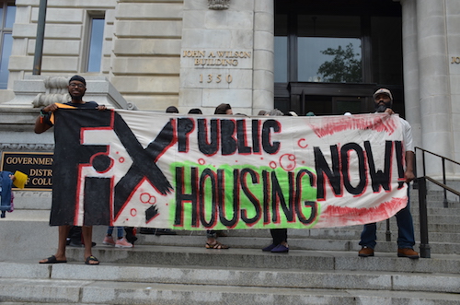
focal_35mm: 34
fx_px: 440
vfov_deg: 38.2
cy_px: 152
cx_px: 230
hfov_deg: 55.2
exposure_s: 1/200
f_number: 7.1
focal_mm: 23
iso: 200
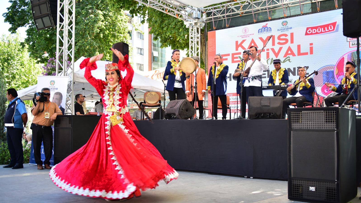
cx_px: 179
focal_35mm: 37
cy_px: 112
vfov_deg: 32.0
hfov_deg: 54.0
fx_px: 354
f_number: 2.8
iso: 64
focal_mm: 35
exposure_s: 1/100
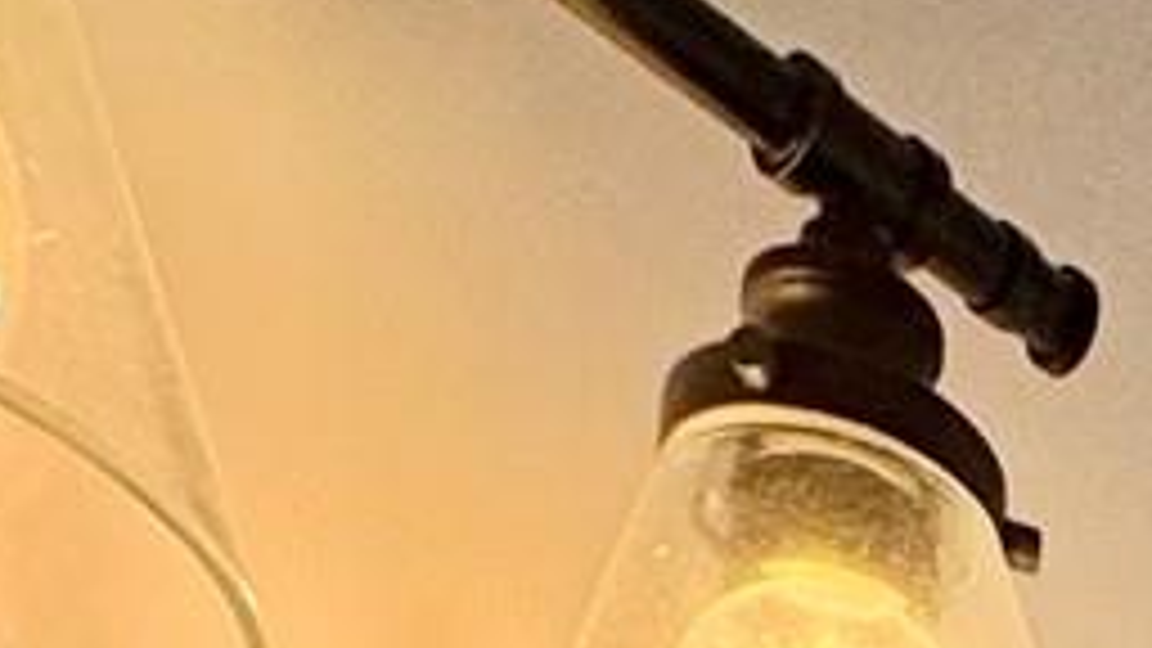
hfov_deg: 15.2
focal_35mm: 122
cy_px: 3136
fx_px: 3727
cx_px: 2056
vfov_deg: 6.4
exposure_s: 1/120
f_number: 2.2
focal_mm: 2.22
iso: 80
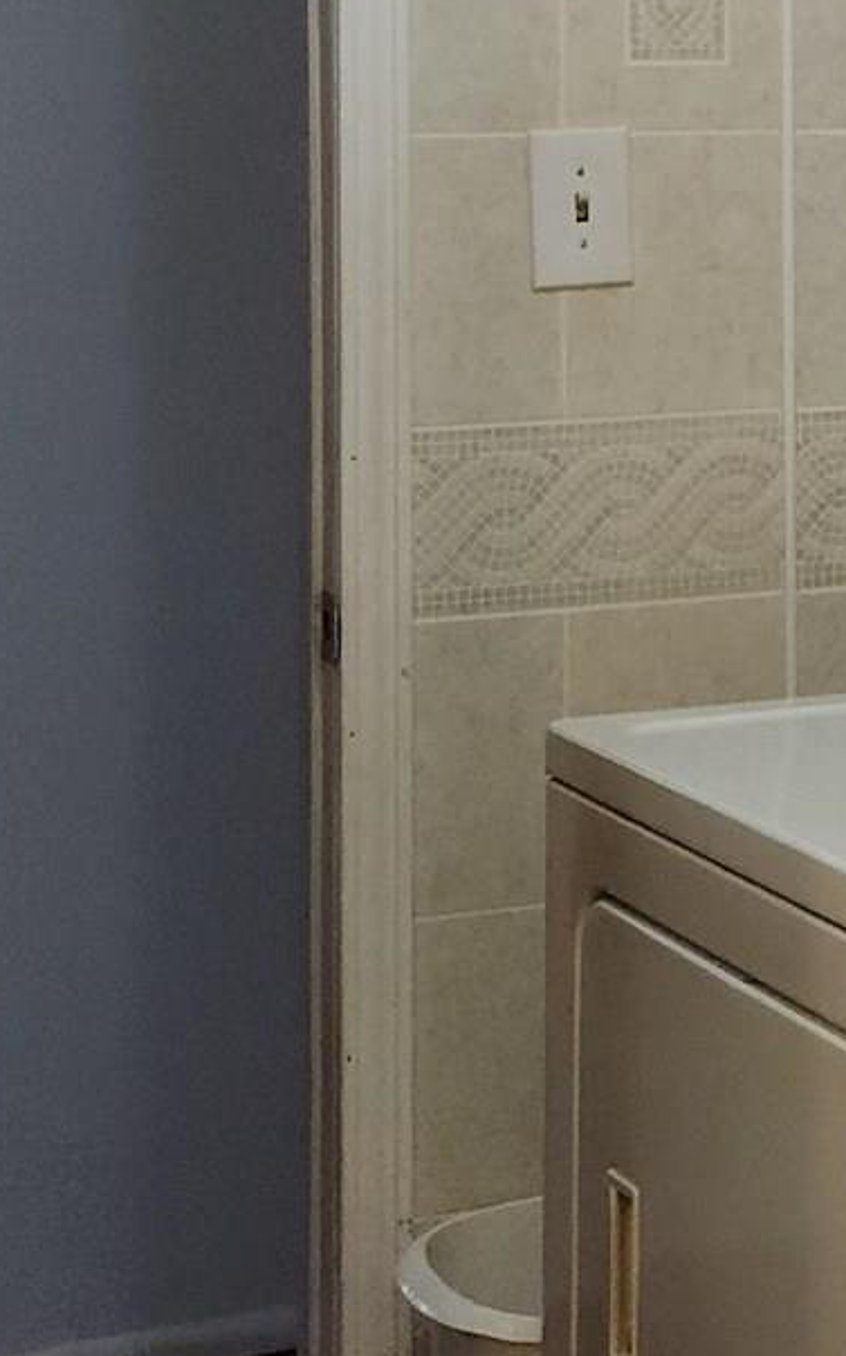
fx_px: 3434
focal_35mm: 93
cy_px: 11
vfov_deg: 21.6
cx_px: 1012
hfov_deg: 13.7
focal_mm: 5.4
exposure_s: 1/60
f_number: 1.8
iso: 200
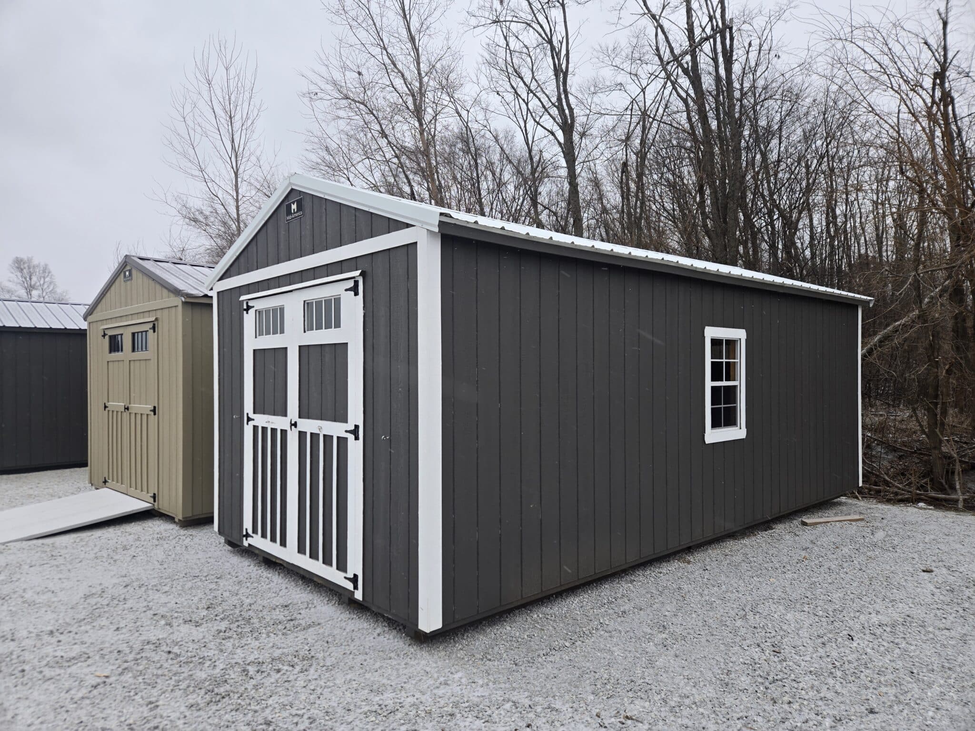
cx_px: 488
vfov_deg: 58.9
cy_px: 366
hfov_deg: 73.9
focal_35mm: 23
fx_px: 648
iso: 40
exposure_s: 1/180
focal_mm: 5.4
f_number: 1.8
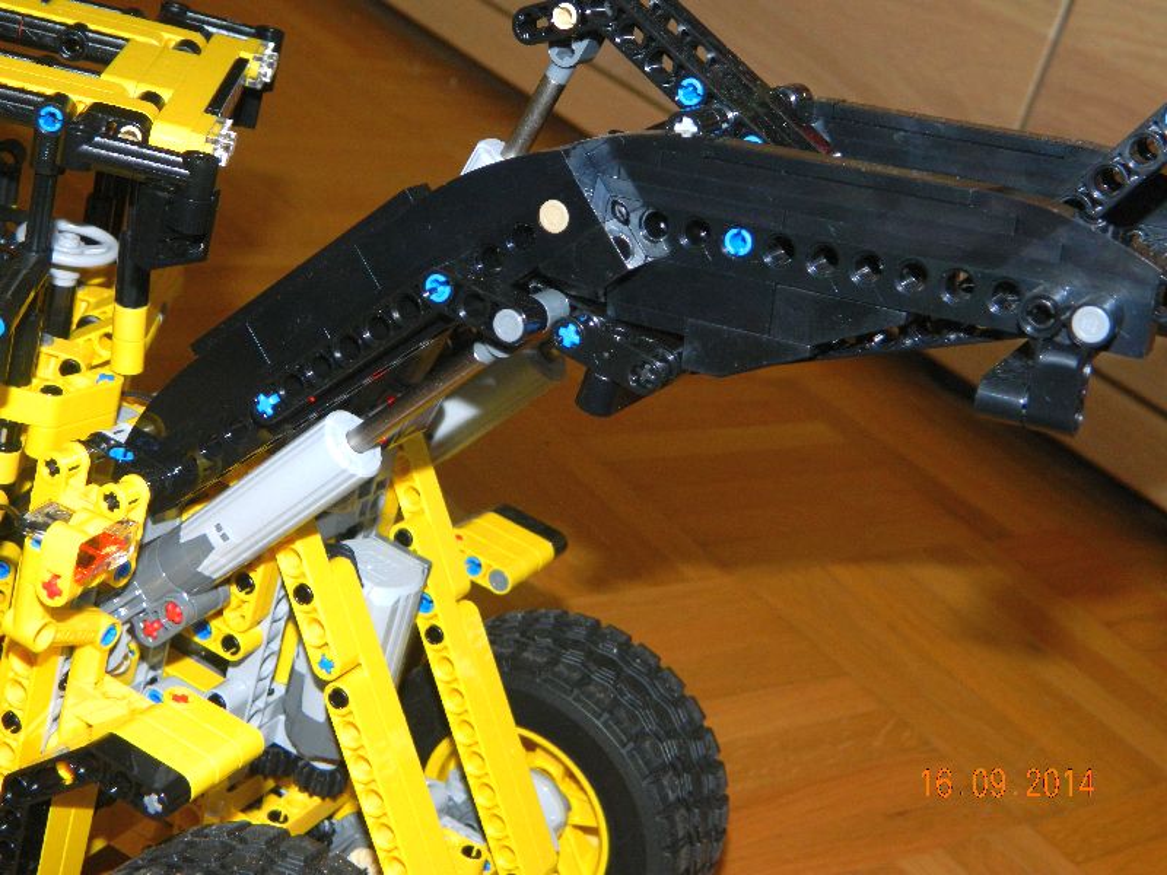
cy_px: 438
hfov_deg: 33.8
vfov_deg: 25.7
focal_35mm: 57
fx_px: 1922
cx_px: 584
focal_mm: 10.2
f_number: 3.8
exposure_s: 1/50
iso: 200
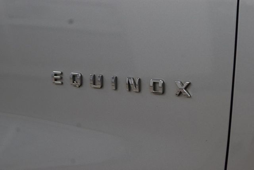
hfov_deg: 19.5
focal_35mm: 105
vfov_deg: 13.0
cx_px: 127
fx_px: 741
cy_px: 85
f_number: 7.1
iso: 800
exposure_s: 1/30
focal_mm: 70
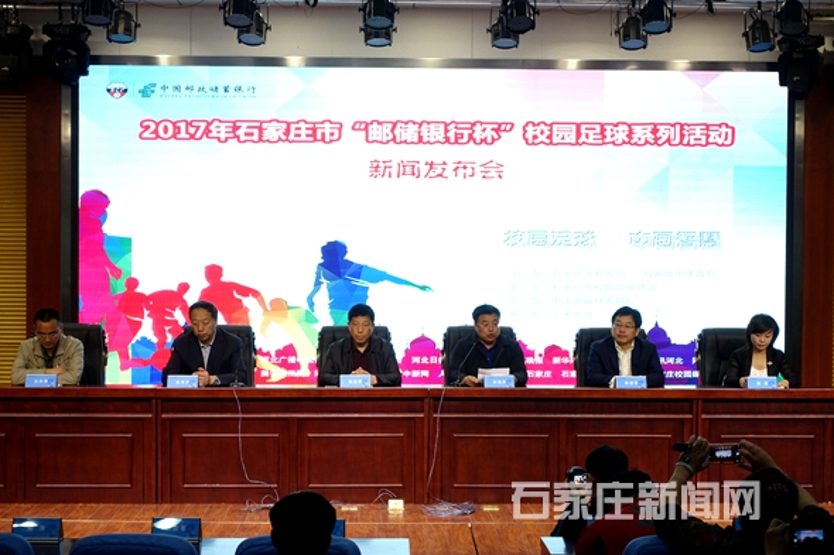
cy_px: 278
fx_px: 1621
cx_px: 417
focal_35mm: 70
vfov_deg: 19.4
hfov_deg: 28.9
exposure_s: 1/100
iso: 400
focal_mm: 25.7
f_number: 2.8
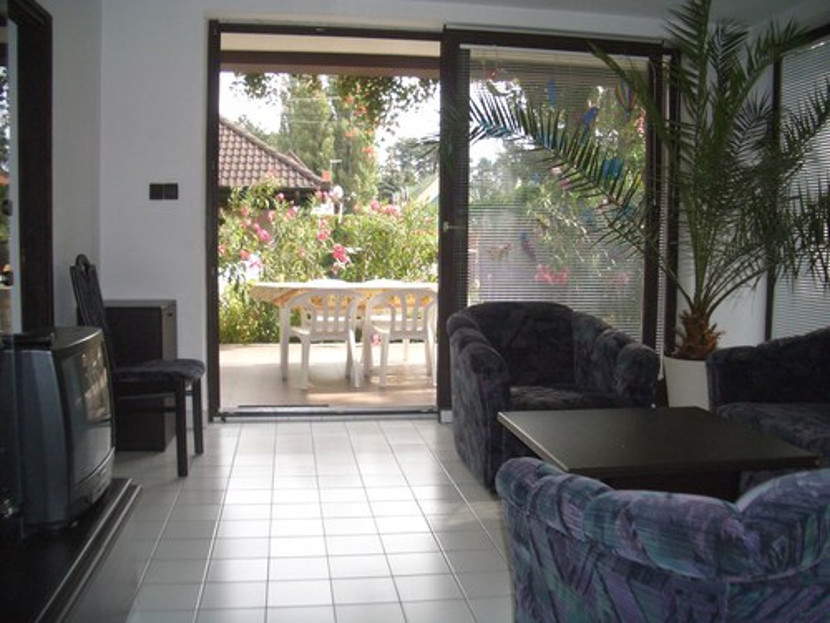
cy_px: 312
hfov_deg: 52.6
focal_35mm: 35
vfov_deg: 40.7
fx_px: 839
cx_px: 415
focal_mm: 5.8
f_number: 2.6
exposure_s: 1/400
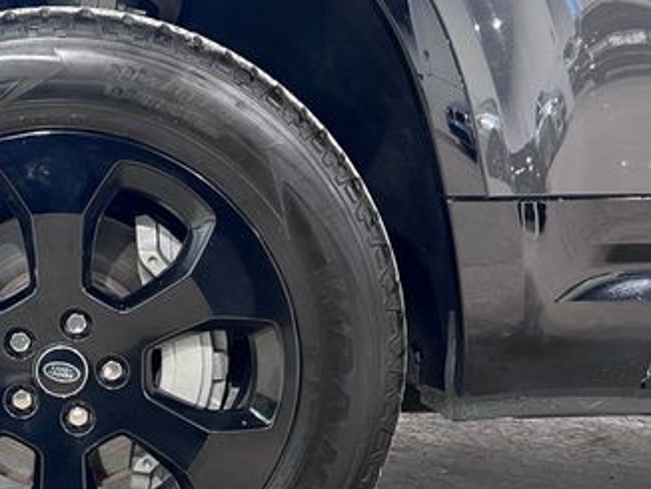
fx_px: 960
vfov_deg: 28.2
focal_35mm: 51
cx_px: 82
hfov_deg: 35.5
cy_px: 367
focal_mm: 5.7
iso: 160
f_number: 1.5
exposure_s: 1/60
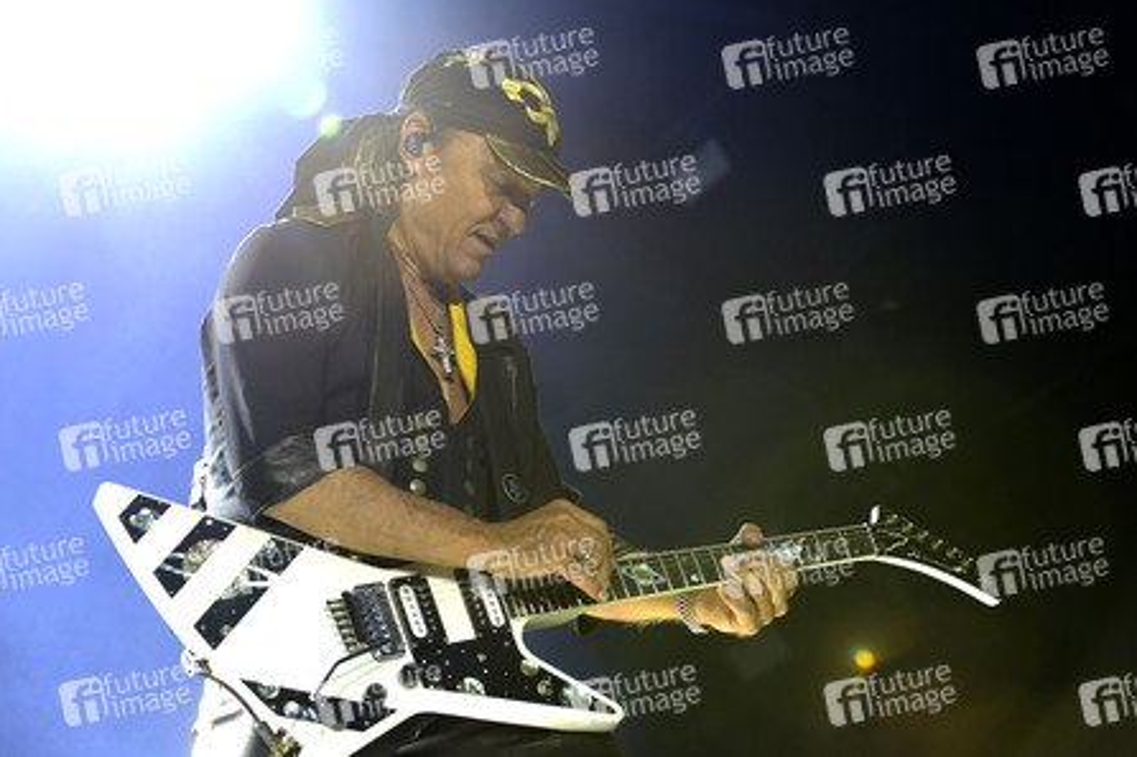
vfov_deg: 14.2
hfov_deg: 21.2
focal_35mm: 96
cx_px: 567
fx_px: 3031
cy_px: 377
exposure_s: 1/800
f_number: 5
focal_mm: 95
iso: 1250
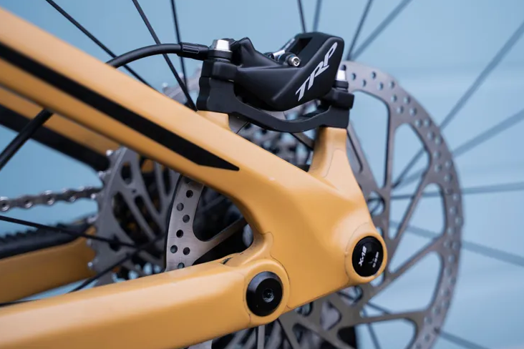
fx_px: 1033
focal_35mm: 71
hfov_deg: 28.4
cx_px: 282
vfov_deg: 19.2
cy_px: 163
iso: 500
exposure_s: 1/500
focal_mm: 65
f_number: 3.5
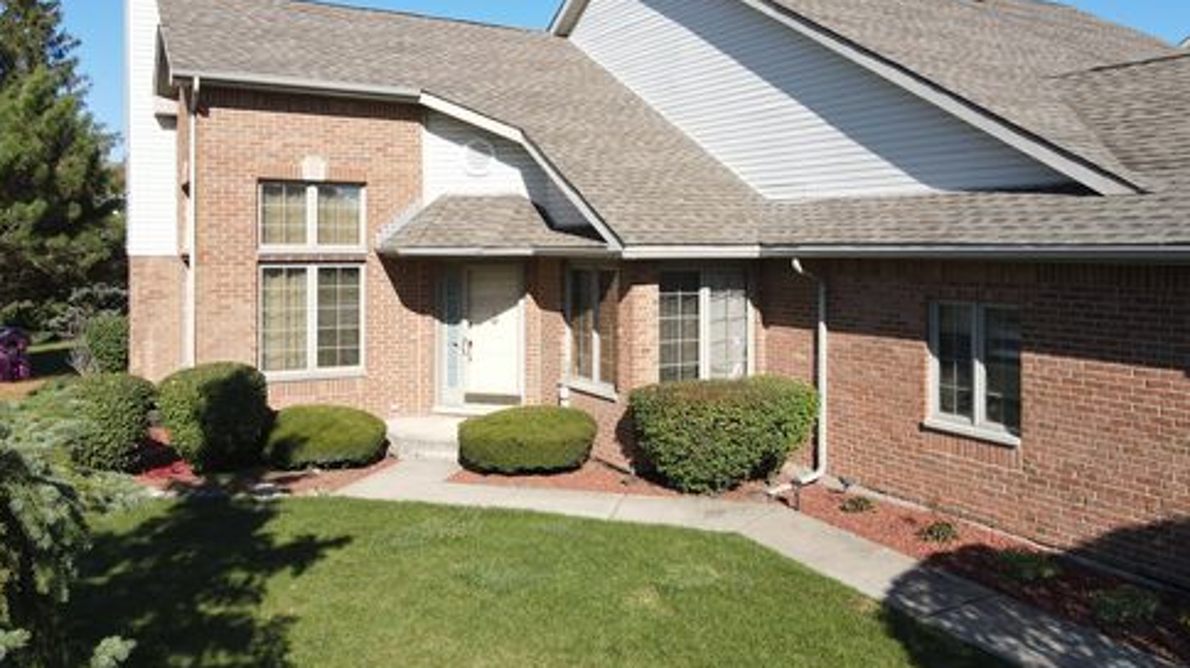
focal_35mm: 27
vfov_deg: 42.6
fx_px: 852
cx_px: 590
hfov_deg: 69.9
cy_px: 252
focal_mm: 4.5
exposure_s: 1/640
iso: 100
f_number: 2.8
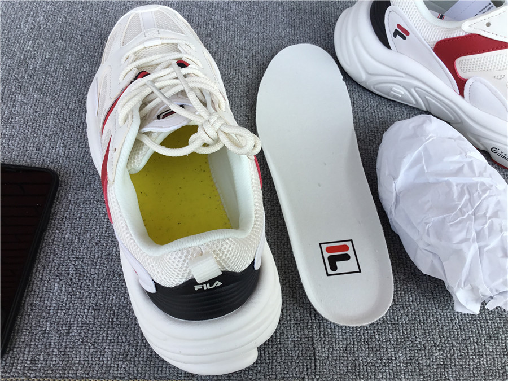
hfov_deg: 58.4
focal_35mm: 31
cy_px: 190
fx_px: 455
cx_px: 254
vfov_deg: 45.4
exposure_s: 1/264
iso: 25
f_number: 2.4
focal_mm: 3.3
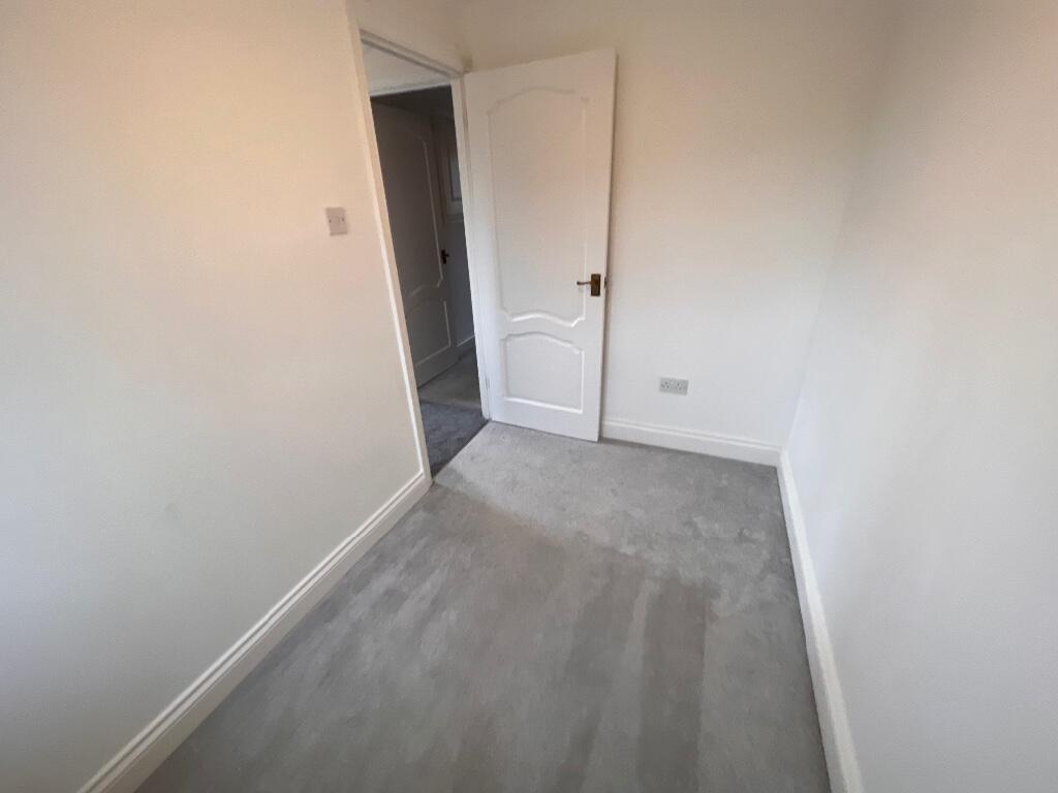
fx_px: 397
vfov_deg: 89.9
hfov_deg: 106.2
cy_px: 396
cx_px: 529
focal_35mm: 13
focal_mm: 1.57
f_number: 1.8
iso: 160
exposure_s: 1/100
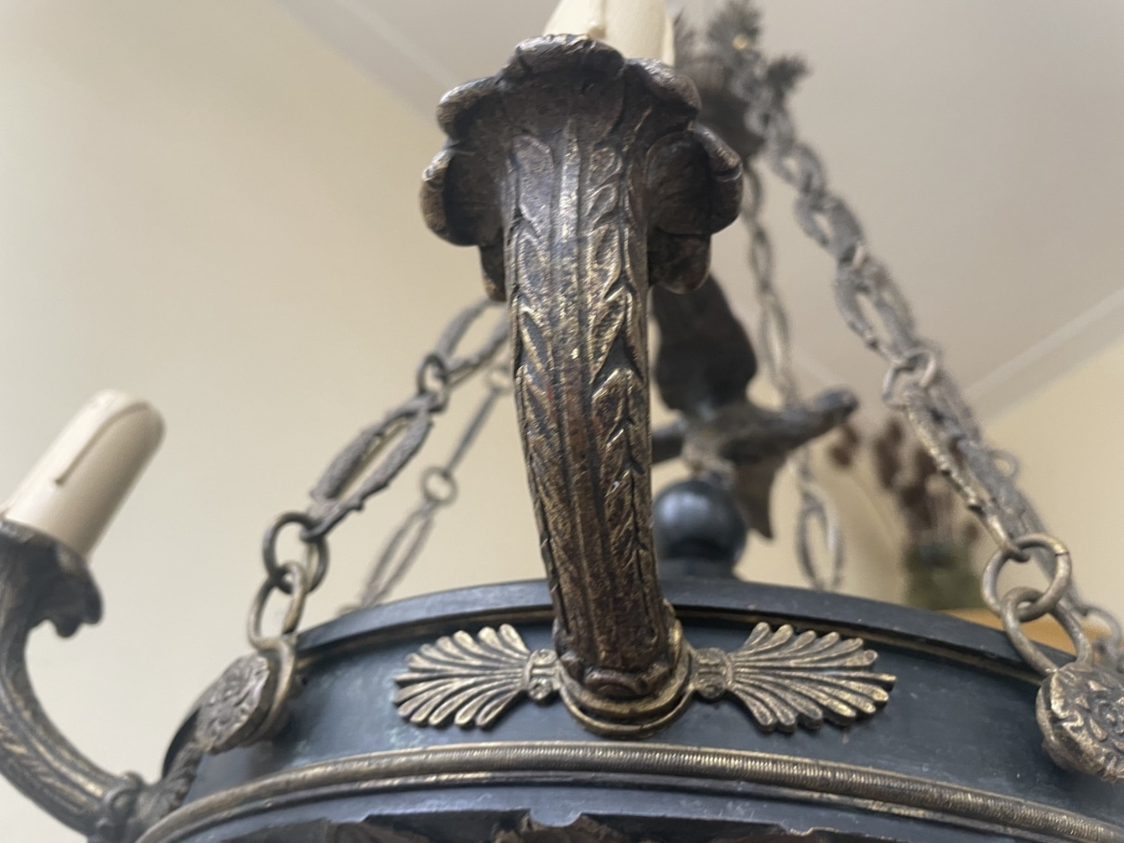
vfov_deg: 53.1
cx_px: 562
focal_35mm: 26
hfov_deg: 67.3
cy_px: 422
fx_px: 844
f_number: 1.6
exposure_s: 1/61
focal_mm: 4.2
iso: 125
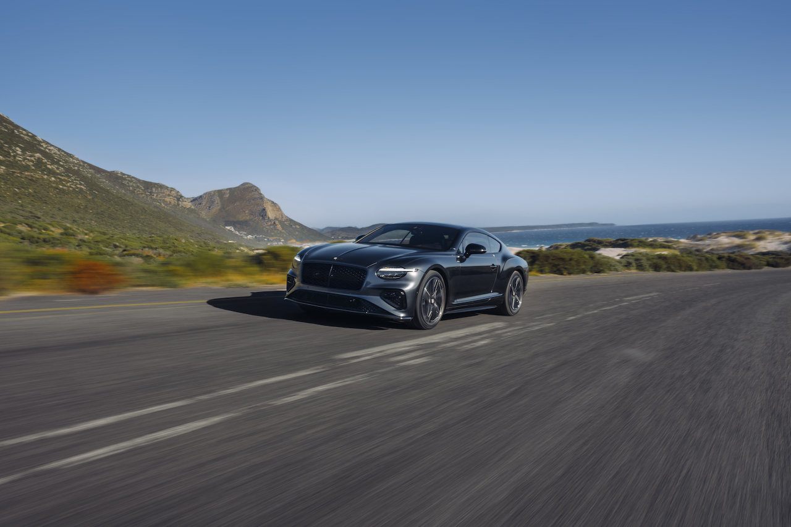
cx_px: 396
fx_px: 637
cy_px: 264
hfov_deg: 63.7
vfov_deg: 45.0
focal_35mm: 29
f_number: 13
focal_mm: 29
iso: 50
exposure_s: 1/25
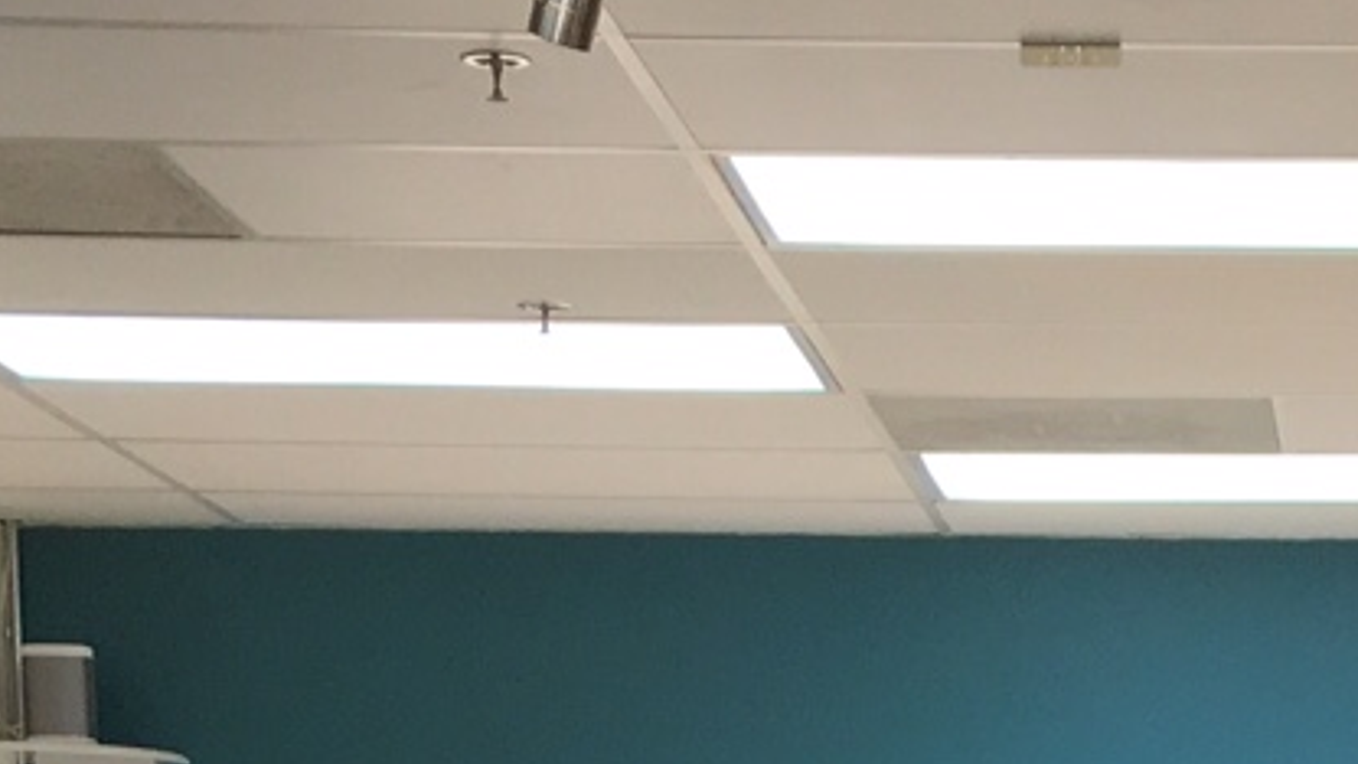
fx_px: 5509
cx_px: 1325
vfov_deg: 7.0
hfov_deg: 13.9
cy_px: 2406
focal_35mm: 153
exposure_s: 1/60
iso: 32
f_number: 2.2
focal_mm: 4.15
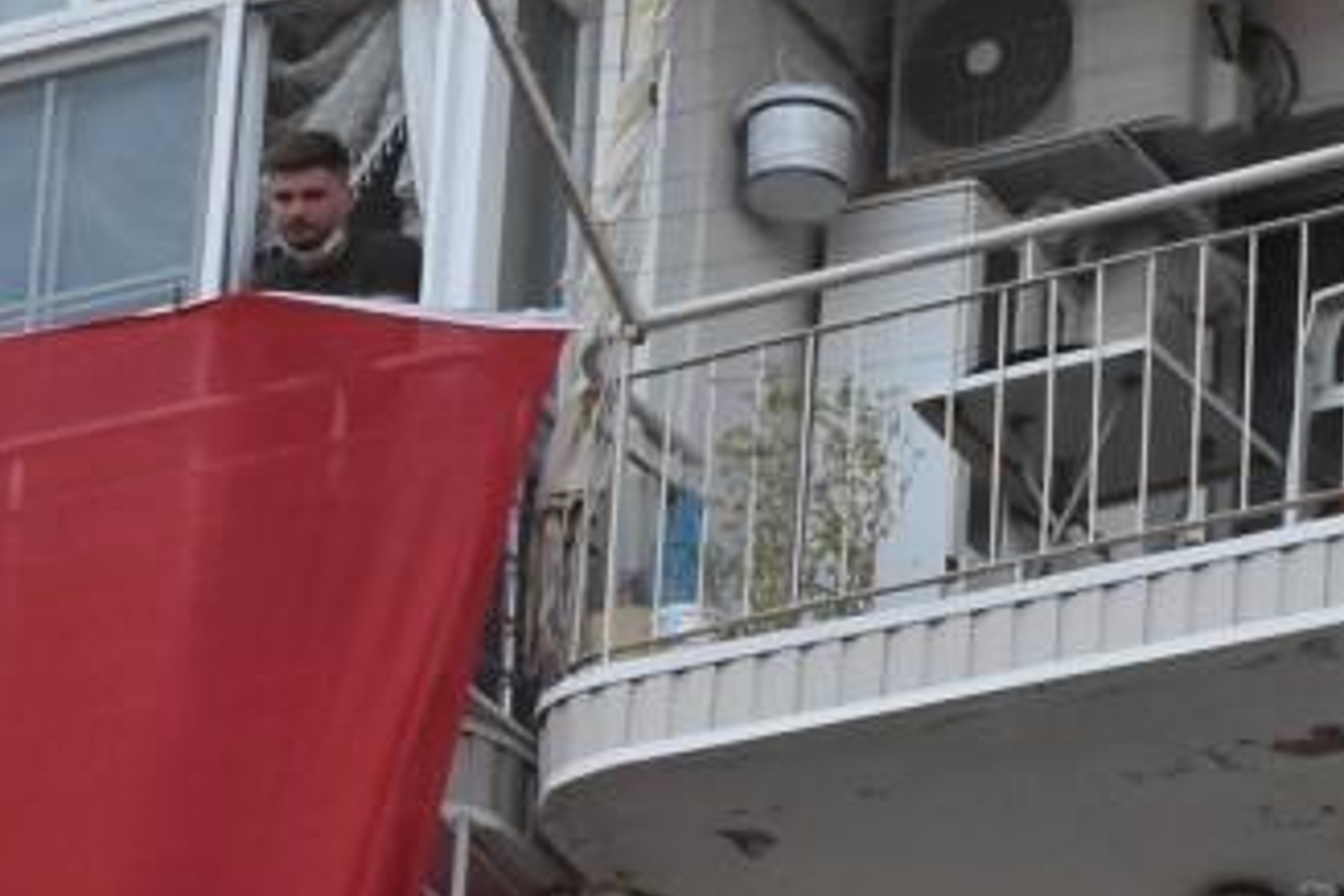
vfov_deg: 4.6
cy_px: 855
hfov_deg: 6.9
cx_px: 327
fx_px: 11087
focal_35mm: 297
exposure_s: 1/400
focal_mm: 40
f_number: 10
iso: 1250
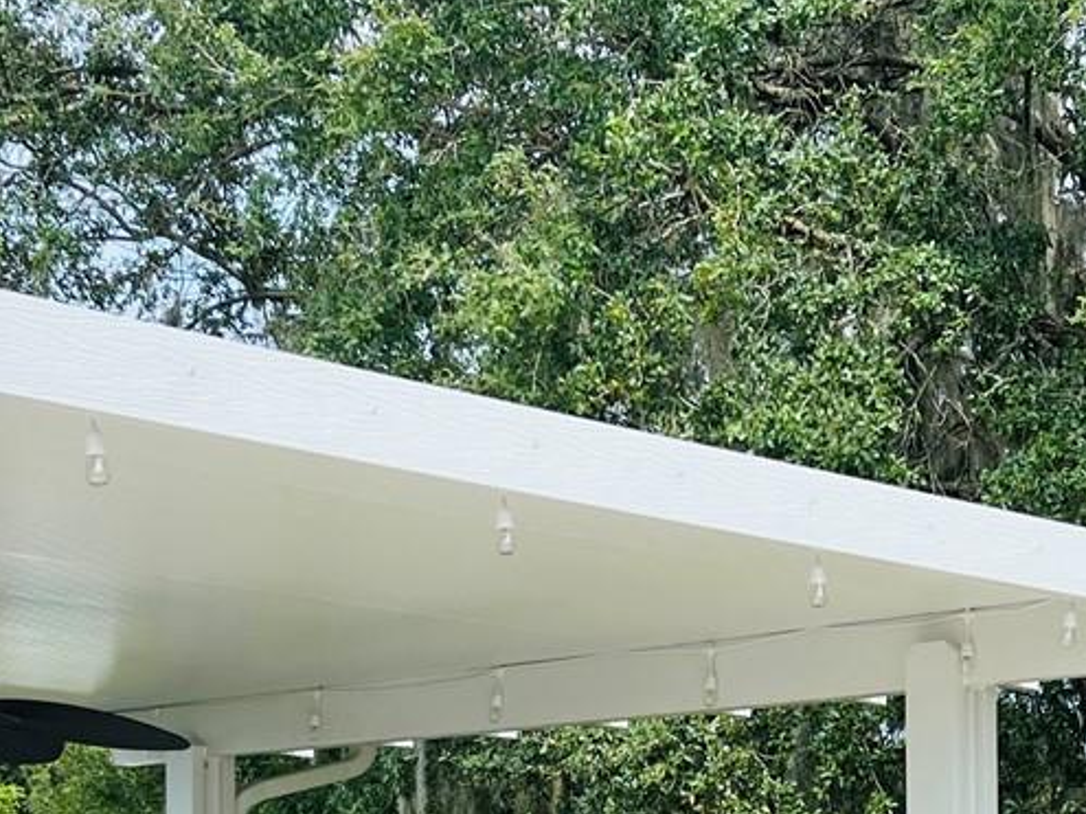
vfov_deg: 17.1
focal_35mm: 84
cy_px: 836
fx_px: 2635
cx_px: 630
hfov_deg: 23.3
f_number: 1.5
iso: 50
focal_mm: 5.7
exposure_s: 1/2841
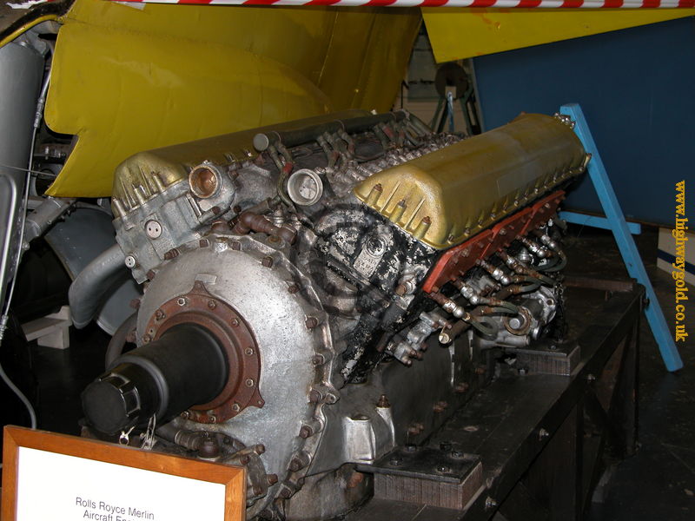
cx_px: 348
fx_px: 1164
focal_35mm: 58
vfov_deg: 25.2
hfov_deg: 33.2
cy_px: 260
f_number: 3.1
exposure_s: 1/60
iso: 100
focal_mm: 14.7
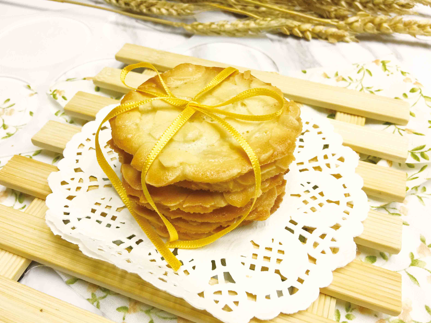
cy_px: 159
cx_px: 210
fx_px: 374
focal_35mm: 30
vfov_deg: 46.8
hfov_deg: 60.0
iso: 40
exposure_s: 1/30
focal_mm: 4.15
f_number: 2.2
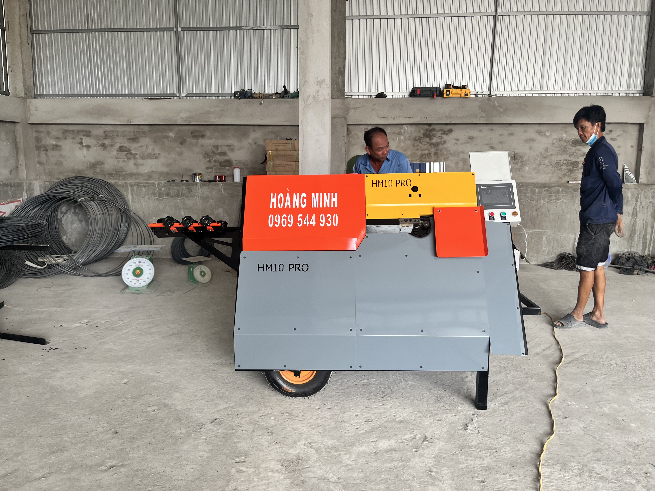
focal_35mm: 26
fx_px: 492
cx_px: 328
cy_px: 246
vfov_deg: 53.1
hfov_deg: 67.3
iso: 40
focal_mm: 5.1
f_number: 1.6
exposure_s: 1/122
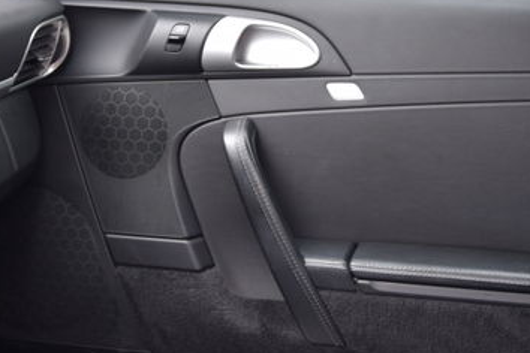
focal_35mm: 104
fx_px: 1531
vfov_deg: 13.2
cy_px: 159
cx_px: 343
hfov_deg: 19.6
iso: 400
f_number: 4.5
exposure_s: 1/80
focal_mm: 32
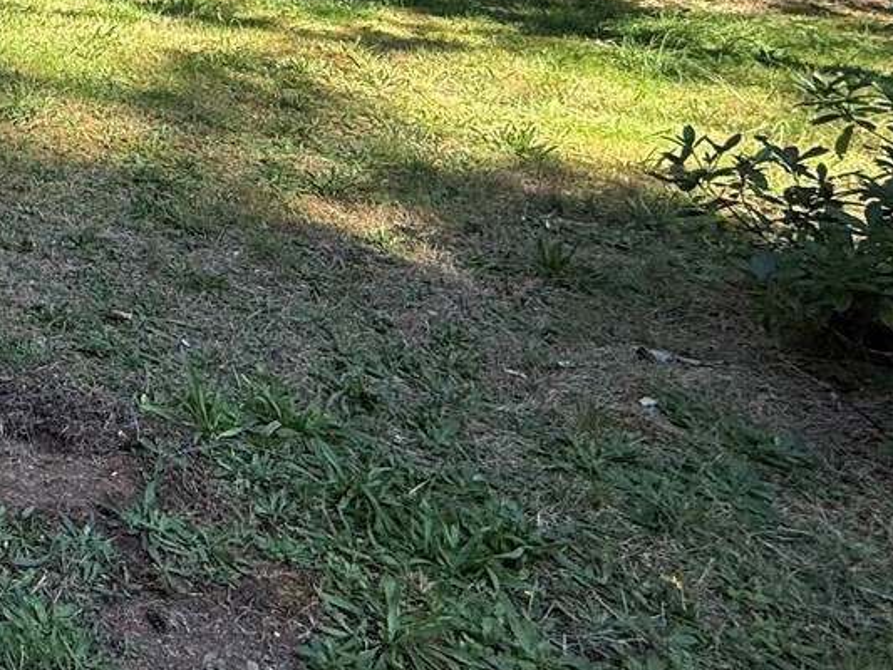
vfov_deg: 29.8
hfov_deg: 32.7
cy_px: -121
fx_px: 1084
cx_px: -281
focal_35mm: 42
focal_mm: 2.22
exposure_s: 1/275
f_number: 2.2
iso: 50
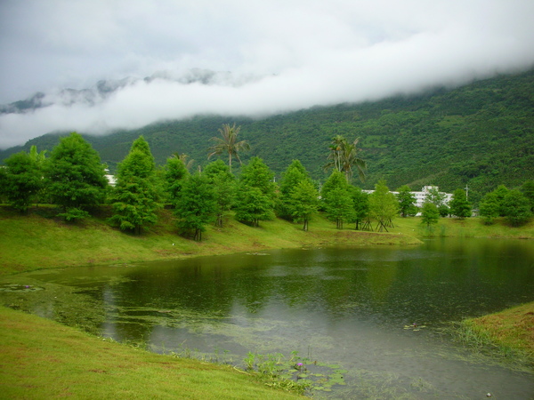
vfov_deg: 40.7
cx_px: 267
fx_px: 540
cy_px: 200
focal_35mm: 35
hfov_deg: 52.6
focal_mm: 5.8
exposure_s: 1/87.6
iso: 50
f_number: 8.5
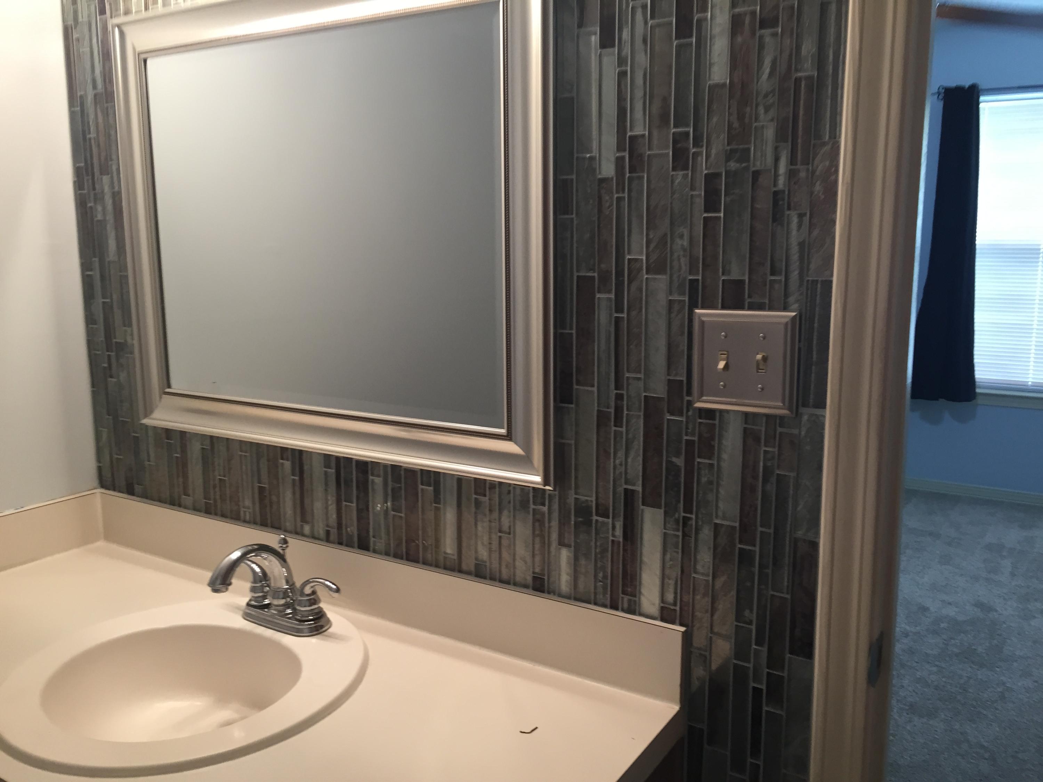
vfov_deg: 48.2
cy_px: 391
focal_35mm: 29
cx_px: 522
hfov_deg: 61.7
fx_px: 874
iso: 64
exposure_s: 1/30
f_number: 2.2
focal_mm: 4.15
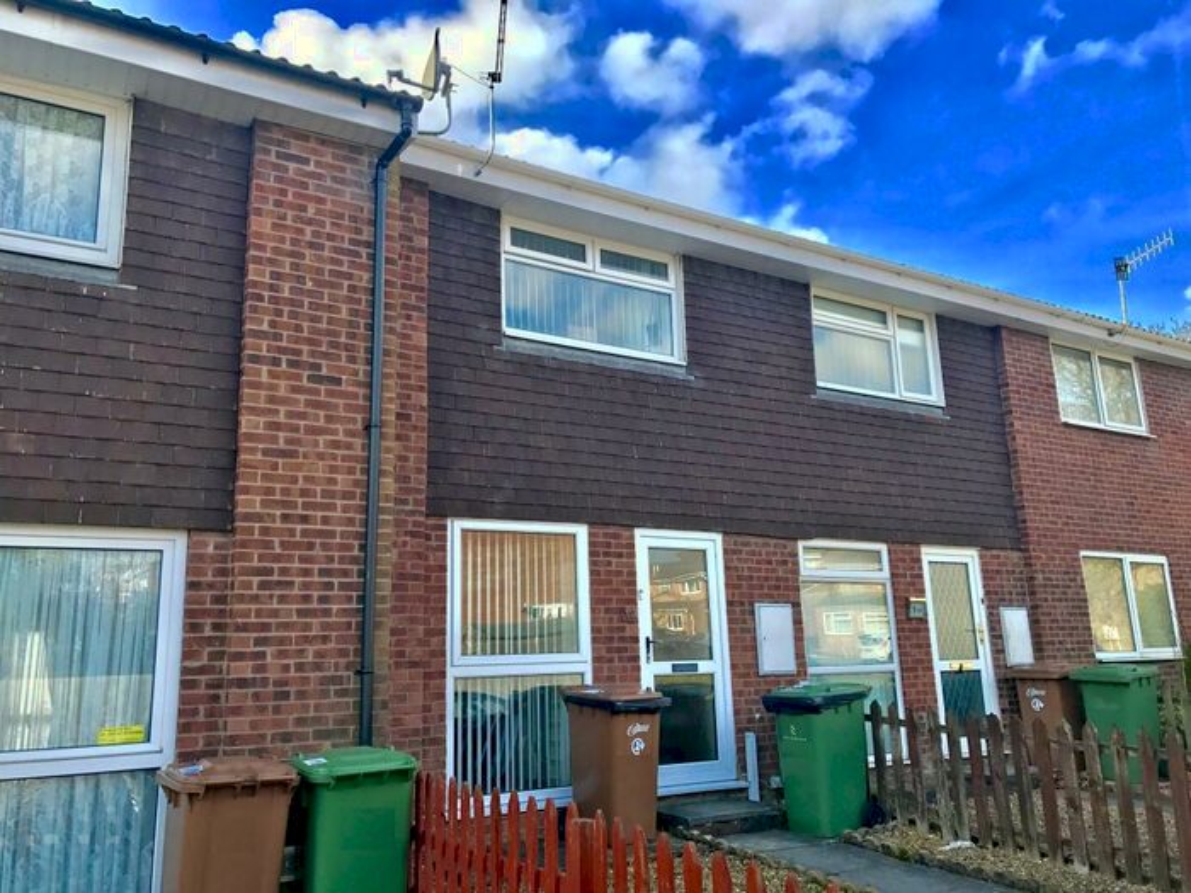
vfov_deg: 49.7
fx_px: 963
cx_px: 596
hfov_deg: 63.4
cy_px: 446
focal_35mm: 28
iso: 20
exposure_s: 1/921
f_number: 1.8
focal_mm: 3.99
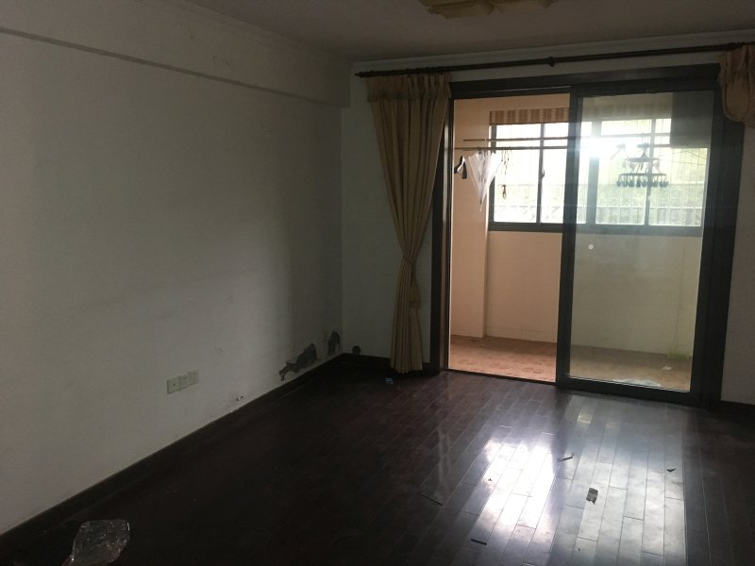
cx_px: 378
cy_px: 283
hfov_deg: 61.7
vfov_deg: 48.2
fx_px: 633
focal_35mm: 29
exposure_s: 1/25
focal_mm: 4.15
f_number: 2.2
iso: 200
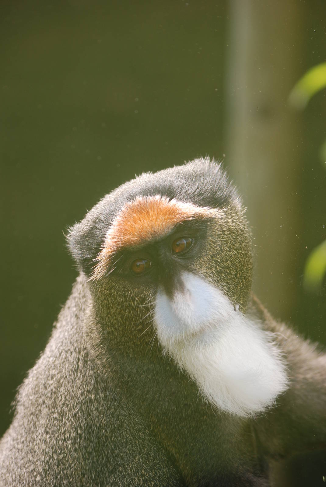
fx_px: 2438
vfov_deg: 11.4
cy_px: 244
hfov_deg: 7.7
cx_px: 163
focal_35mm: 180
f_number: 4.2
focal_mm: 120
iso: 200
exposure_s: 1/320
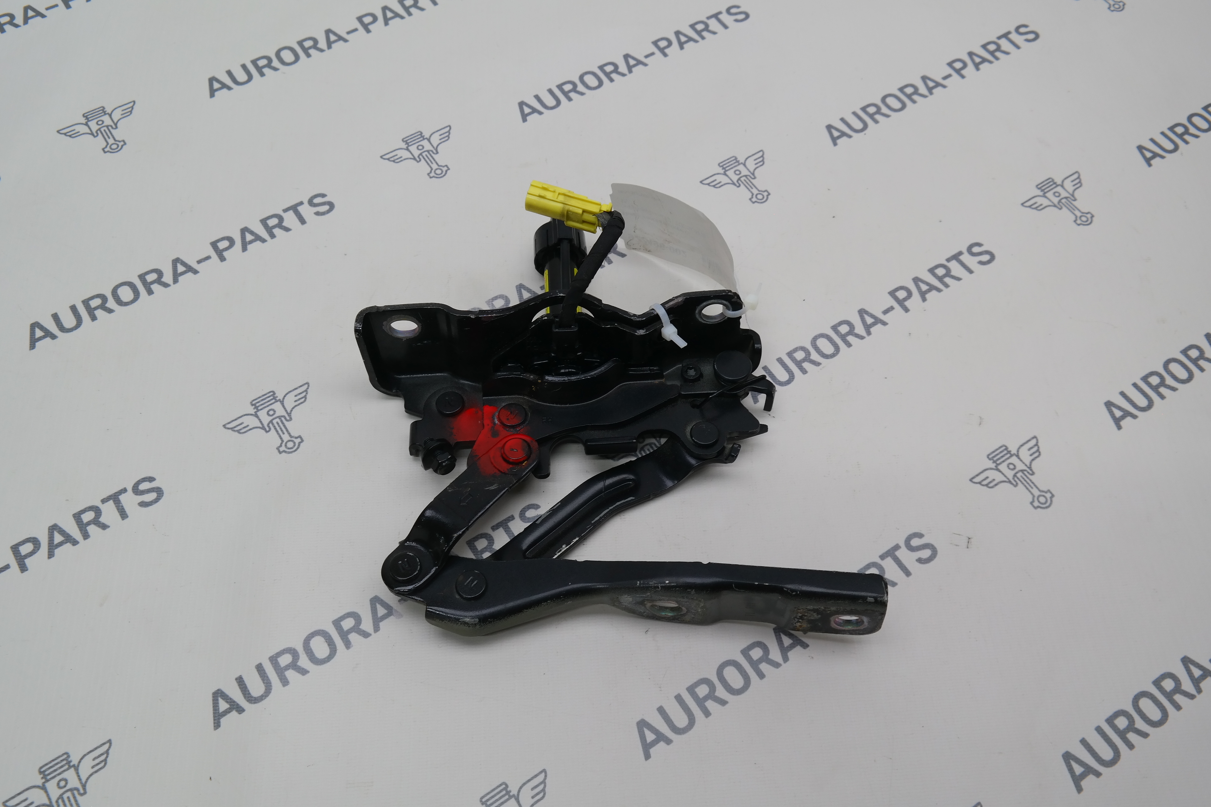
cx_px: 606
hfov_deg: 63.7
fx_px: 975
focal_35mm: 29
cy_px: 404
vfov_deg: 45.0
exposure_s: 1/60
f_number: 5.6
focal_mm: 19
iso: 200
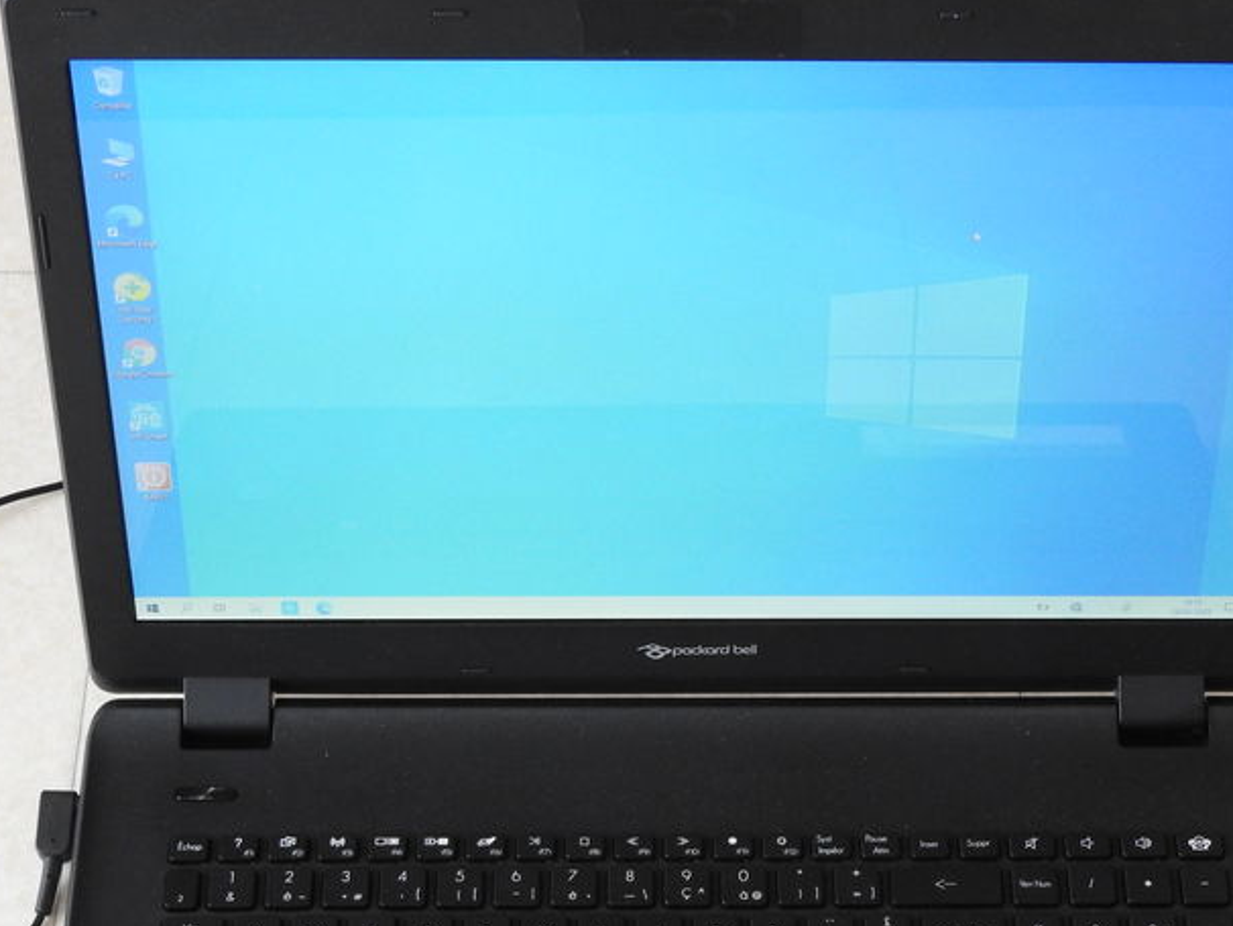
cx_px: 696
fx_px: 3528
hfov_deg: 19.8
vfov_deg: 14.9
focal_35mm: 99
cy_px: 722
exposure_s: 1/13
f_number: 4.2
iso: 400
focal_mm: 10.7
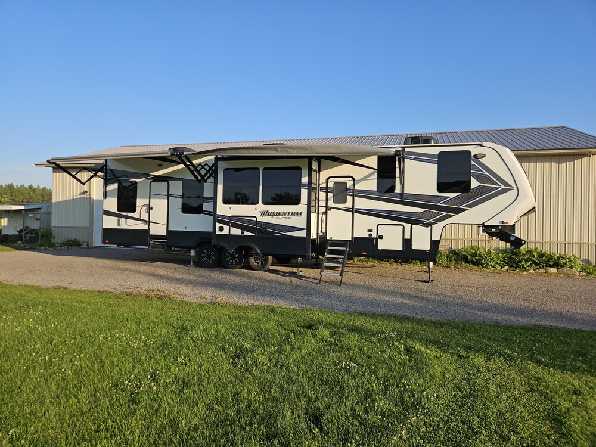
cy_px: 224
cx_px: 298
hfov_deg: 73.9
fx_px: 396
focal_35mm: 23
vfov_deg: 58.9
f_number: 1.8
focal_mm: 5.4
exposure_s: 1/1410
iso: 32
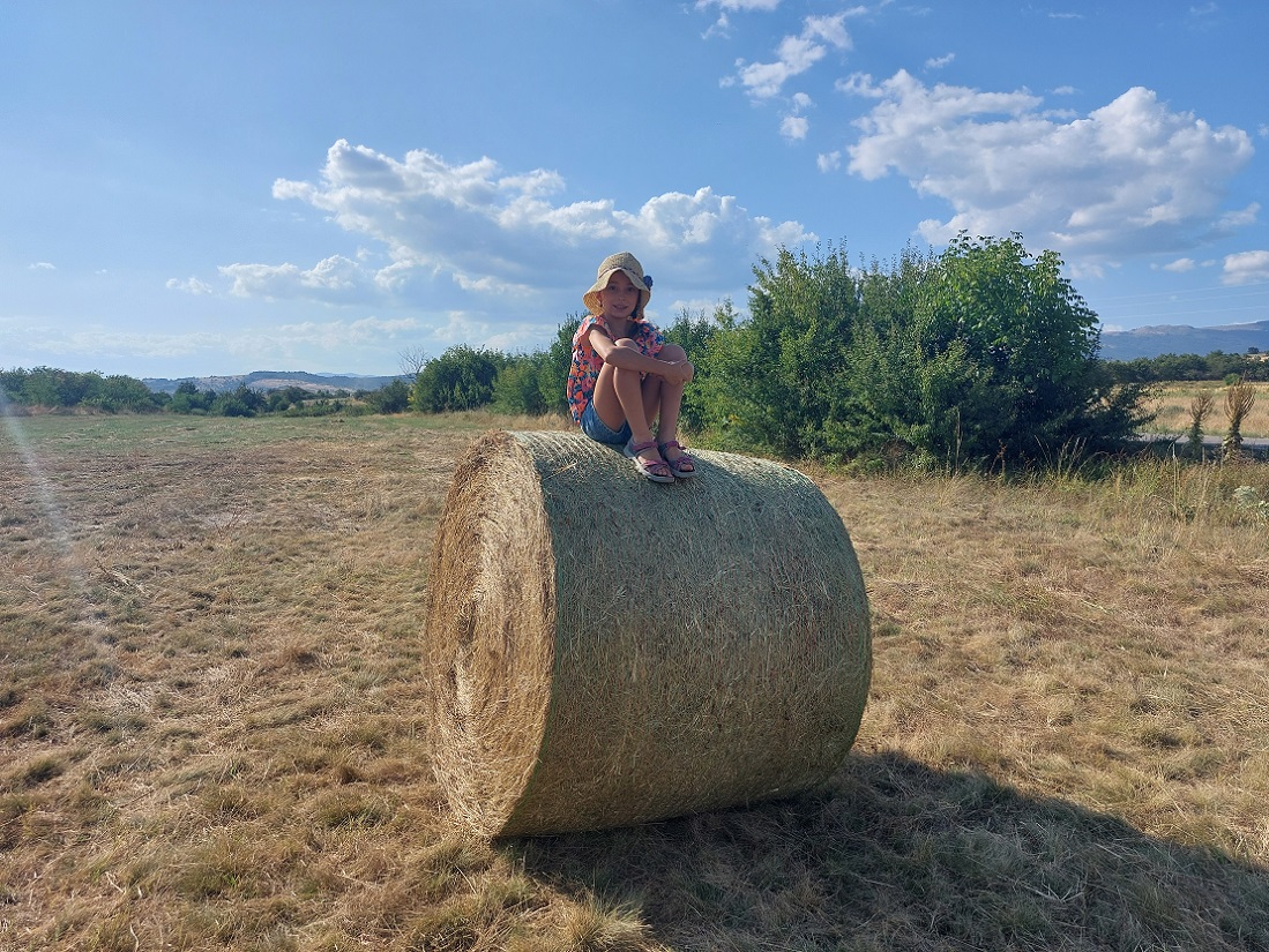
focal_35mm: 24
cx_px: 634
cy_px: 476
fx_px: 880
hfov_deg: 71.6
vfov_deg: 56.8
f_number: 1.8
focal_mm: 5.23
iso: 25
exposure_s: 1/1333
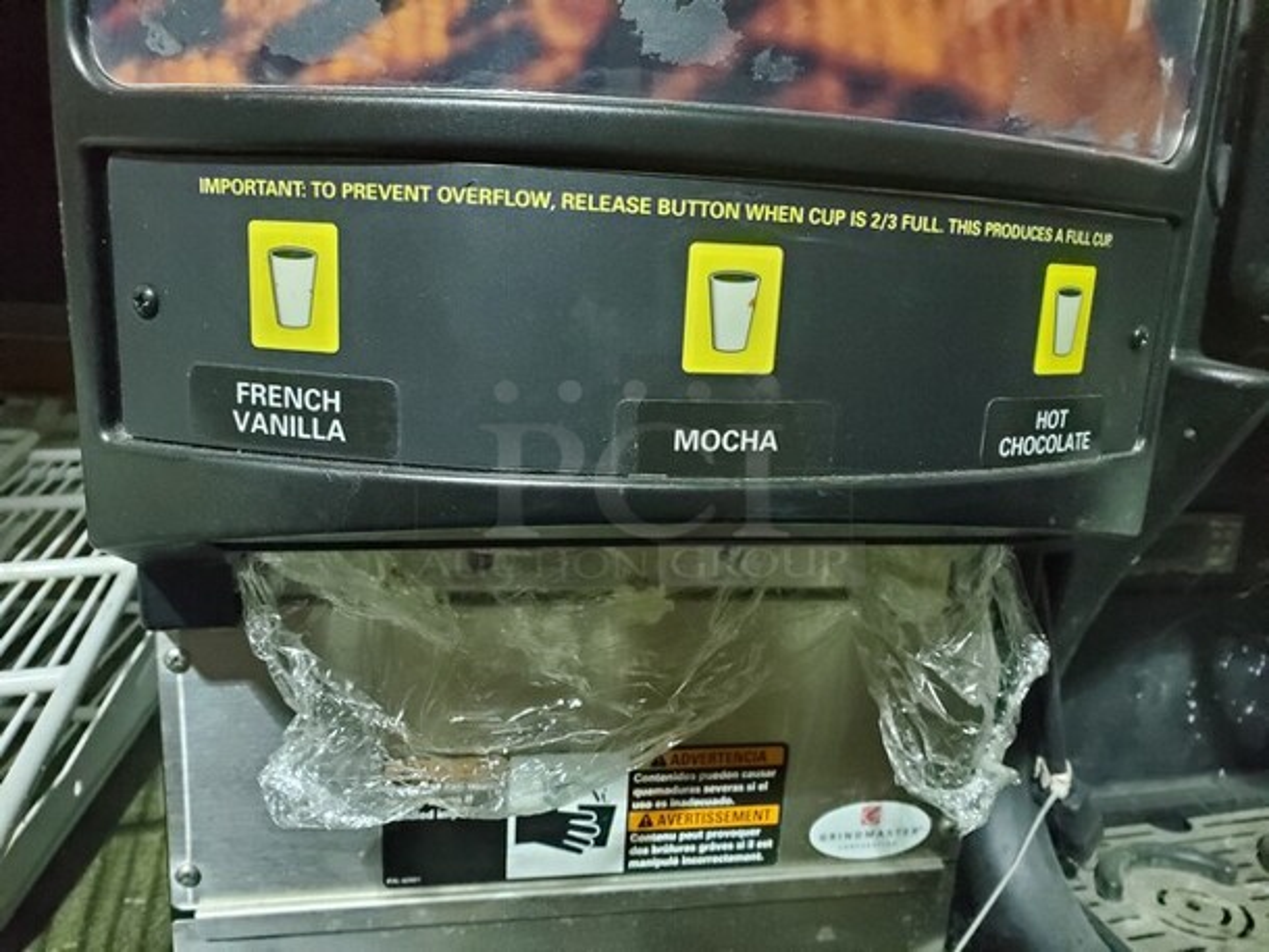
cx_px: 634
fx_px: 954
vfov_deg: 53.1
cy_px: 476
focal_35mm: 26
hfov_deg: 67.3
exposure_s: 1/60
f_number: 2.4
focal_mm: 4.3
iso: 1000
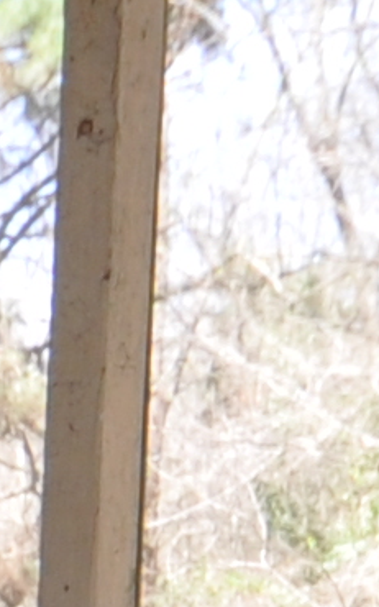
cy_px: 1281
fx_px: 2927
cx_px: -702
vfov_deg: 10.7
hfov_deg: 6.8
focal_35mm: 177
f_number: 3.5
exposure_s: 1/200
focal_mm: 10
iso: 280
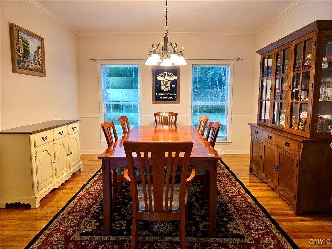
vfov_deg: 58.9
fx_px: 221
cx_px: 166
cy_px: 124
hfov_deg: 73.9
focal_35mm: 23
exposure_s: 1/120
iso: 200
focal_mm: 6.3
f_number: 1.7
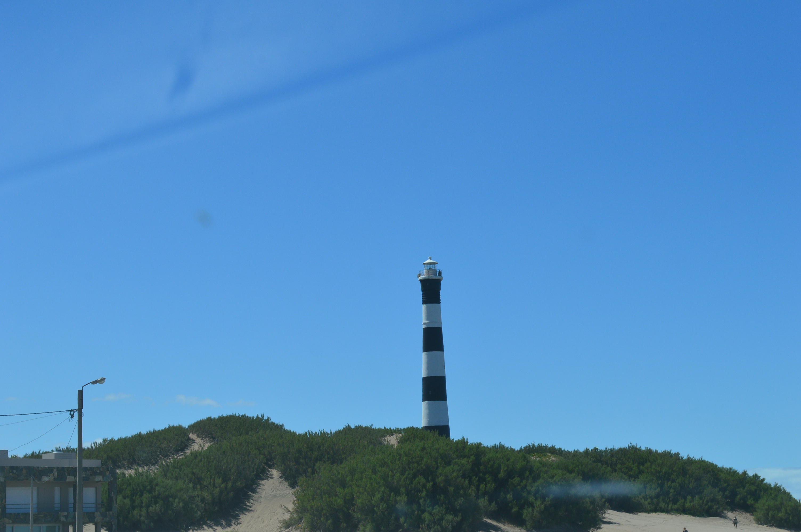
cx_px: 400
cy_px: 266
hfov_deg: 24.6
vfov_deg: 16.5
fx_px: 1834
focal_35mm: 82
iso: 280
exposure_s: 1/500
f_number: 11
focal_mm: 55
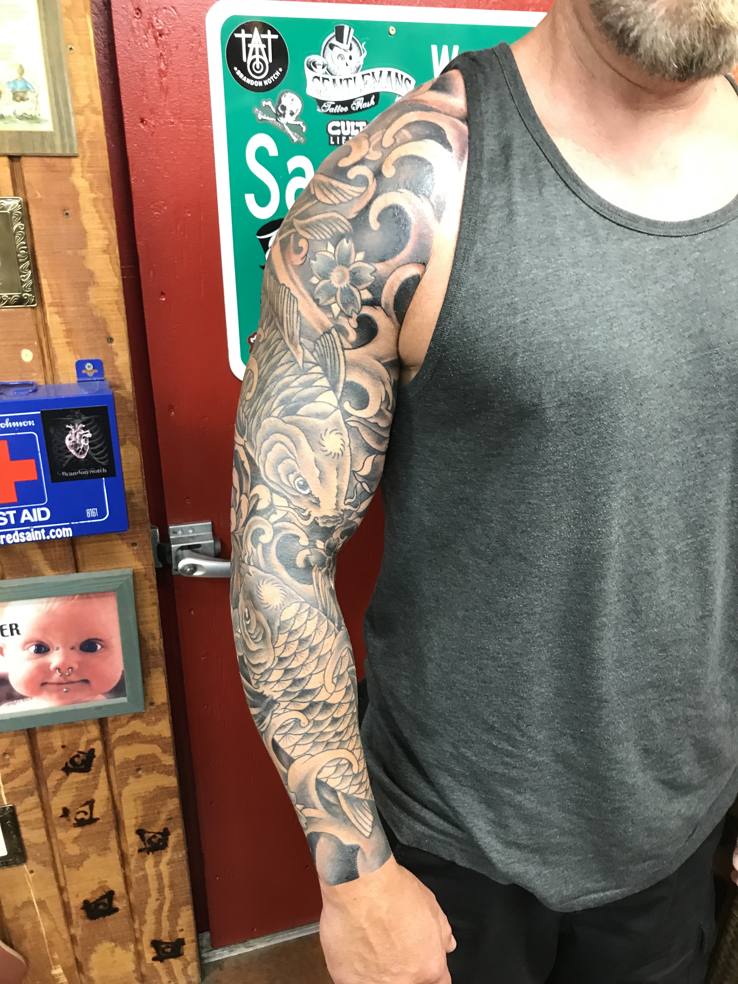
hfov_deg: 49.7
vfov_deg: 63.4
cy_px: 492
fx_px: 796
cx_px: 369
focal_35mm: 28
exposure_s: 1/15
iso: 50
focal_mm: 3.99
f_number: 1.8
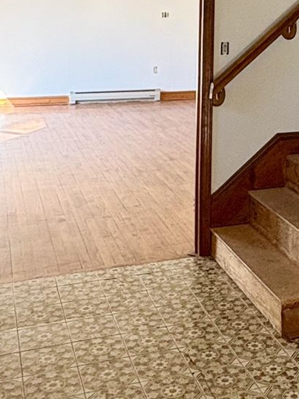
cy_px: 20
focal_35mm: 60
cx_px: 295
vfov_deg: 30.4
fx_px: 692
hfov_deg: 23.4
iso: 200
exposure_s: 1/99
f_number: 2.2
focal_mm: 2.22
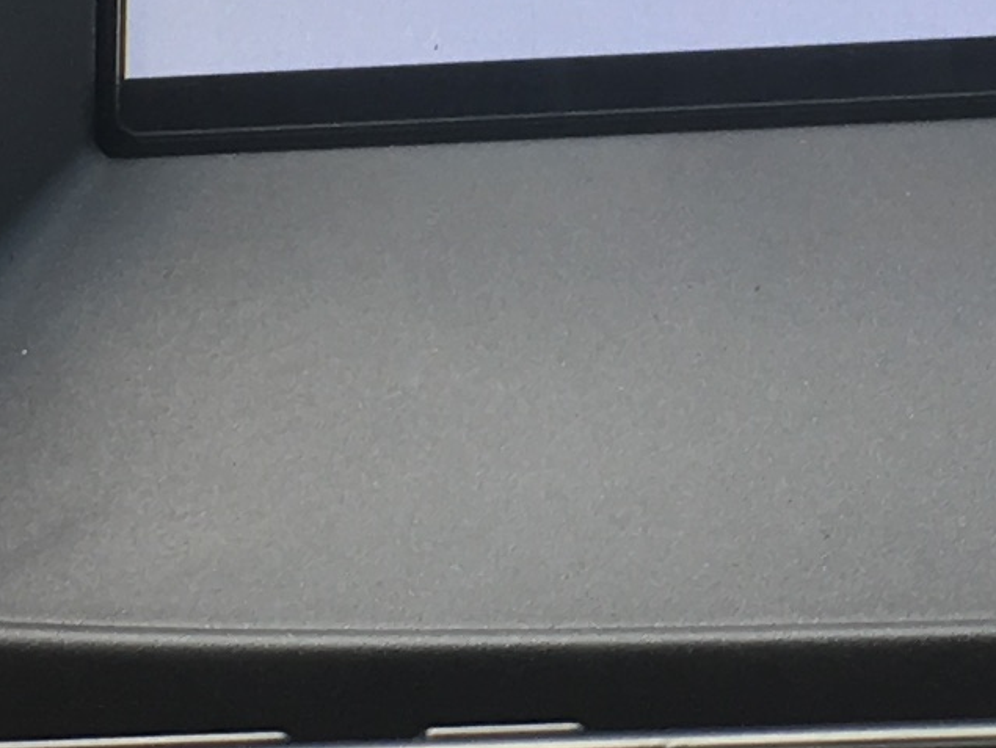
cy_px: -31
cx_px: 513
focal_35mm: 184
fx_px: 5297
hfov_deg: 10.7
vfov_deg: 8.0
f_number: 2.2
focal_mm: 4.15
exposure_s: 1/105
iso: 25
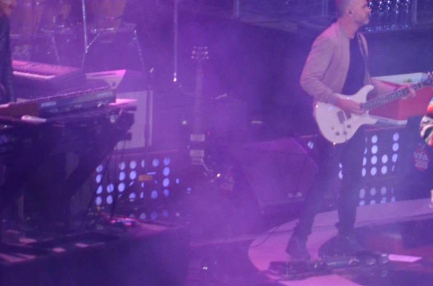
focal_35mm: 845
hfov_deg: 2.4
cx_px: 481
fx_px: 10139
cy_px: 166
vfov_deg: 1.6
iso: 800
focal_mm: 200
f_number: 5.6
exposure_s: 1/125
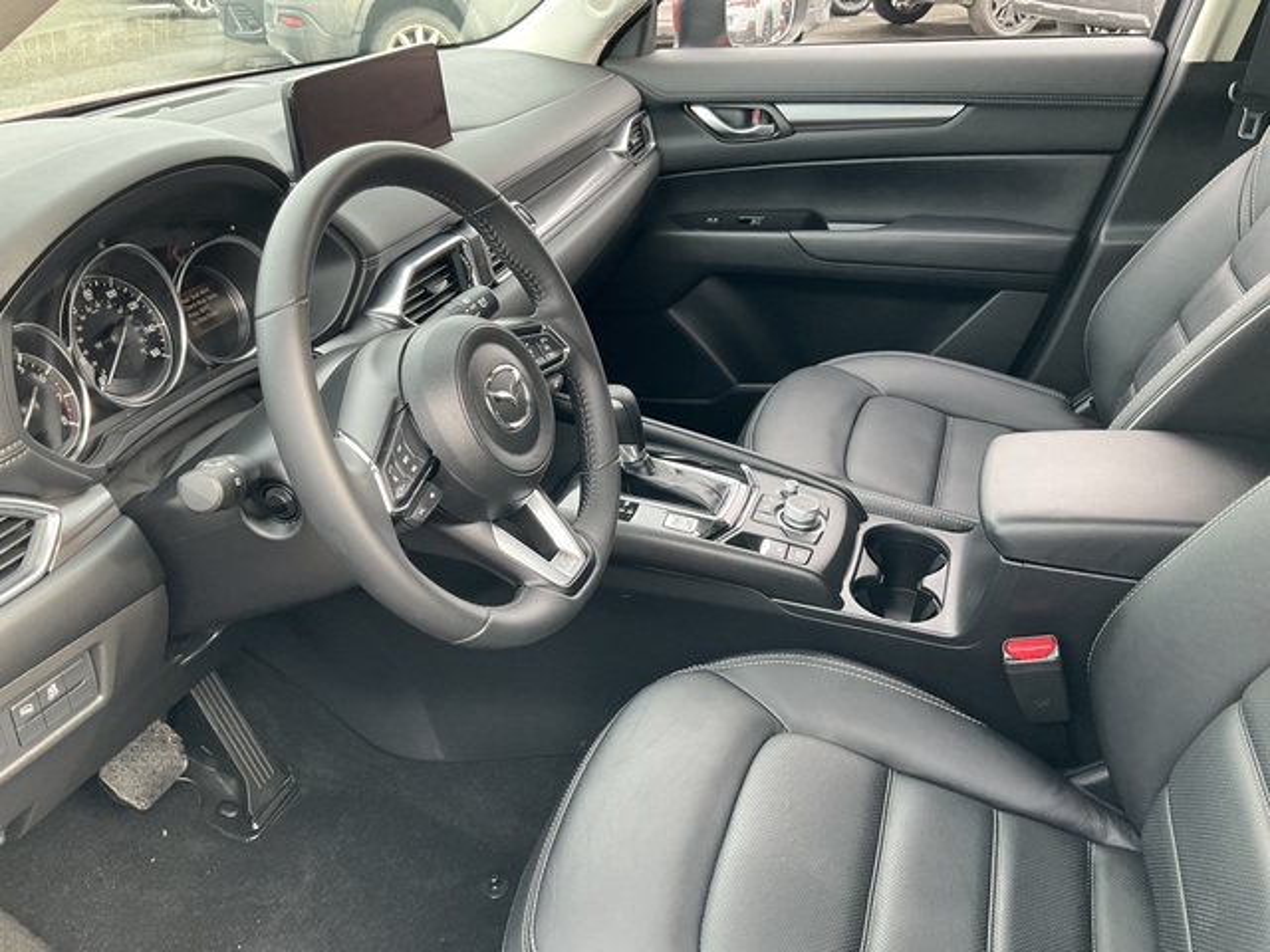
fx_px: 1064
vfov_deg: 48.2
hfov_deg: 61.7
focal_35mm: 29
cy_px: 476
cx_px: 635
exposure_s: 1/122
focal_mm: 3
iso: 64
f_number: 1.8
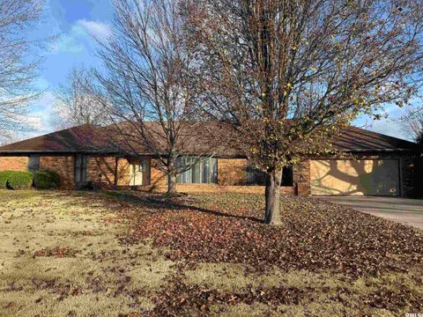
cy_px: 155
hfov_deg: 69.4
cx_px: 207
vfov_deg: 54.9
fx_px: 305
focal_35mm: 25
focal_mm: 6.76
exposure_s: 1/2000
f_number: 1.78
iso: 80
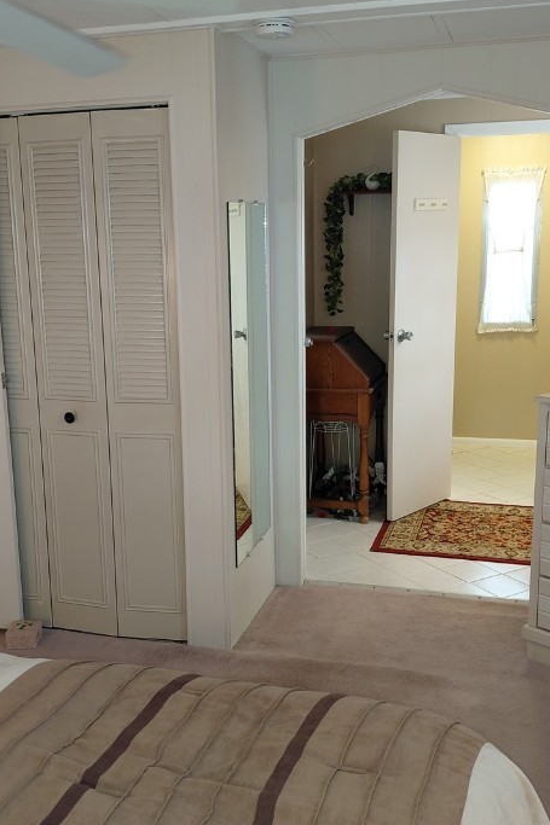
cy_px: 409
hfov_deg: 34.1
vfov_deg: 49.6
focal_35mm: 39
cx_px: 241
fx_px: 894
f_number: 1.8
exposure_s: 1/60
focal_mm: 4.69
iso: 250
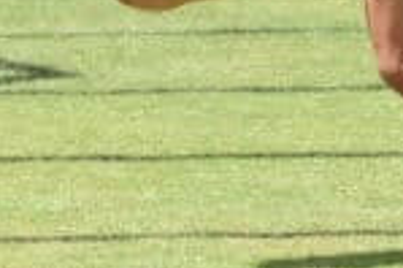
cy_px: -276
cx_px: 422
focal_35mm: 423
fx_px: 4730
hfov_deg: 4.9
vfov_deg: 3.2
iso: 800
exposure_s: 1/6400
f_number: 4
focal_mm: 82
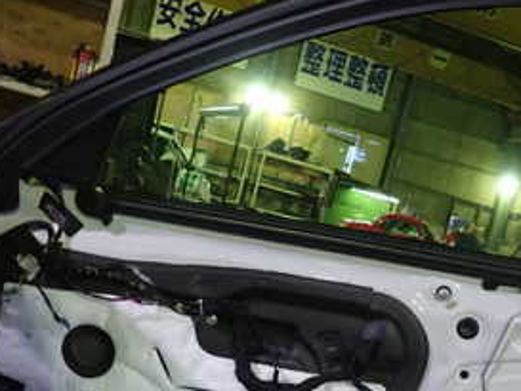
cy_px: 332
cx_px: 347
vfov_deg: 25.9
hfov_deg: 34.6
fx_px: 828
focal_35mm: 55
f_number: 2
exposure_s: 1/30
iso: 320
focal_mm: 4.5
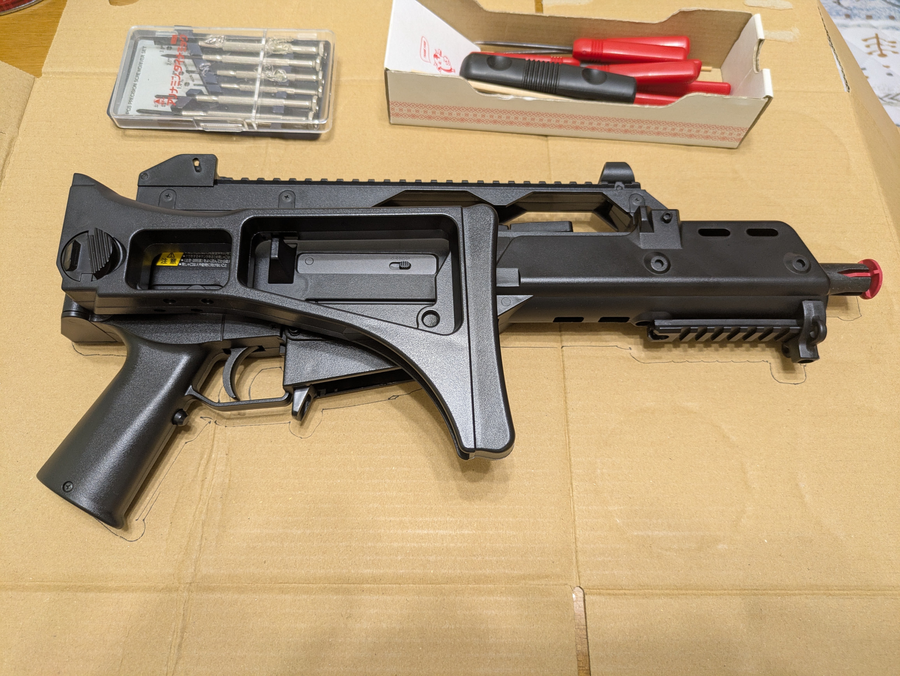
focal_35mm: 25
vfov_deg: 54.9
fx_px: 650
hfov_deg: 69.4
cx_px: 450
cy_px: 338
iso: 203
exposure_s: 1/24
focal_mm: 5.43
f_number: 1.89
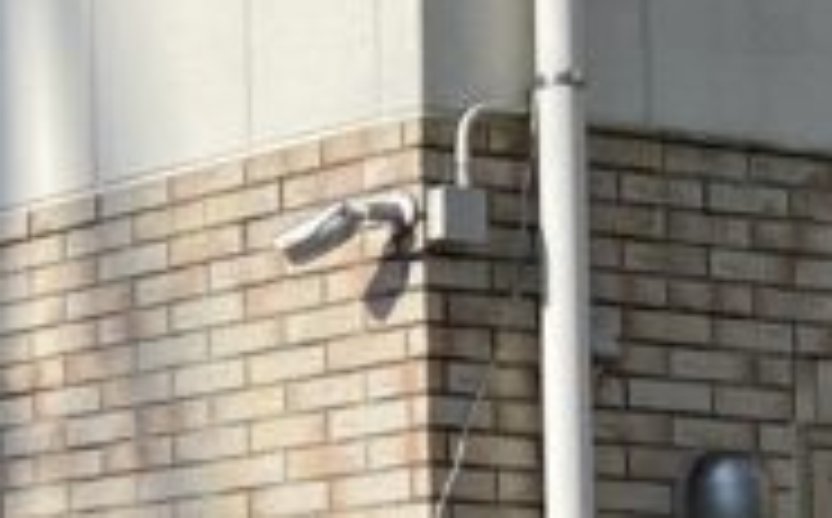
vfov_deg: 6.8
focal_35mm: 191
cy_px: 554
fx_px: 4324
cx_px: -805
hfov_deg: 10.2
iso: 32
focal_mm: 4.25
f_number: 1.8
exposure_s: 1/3610
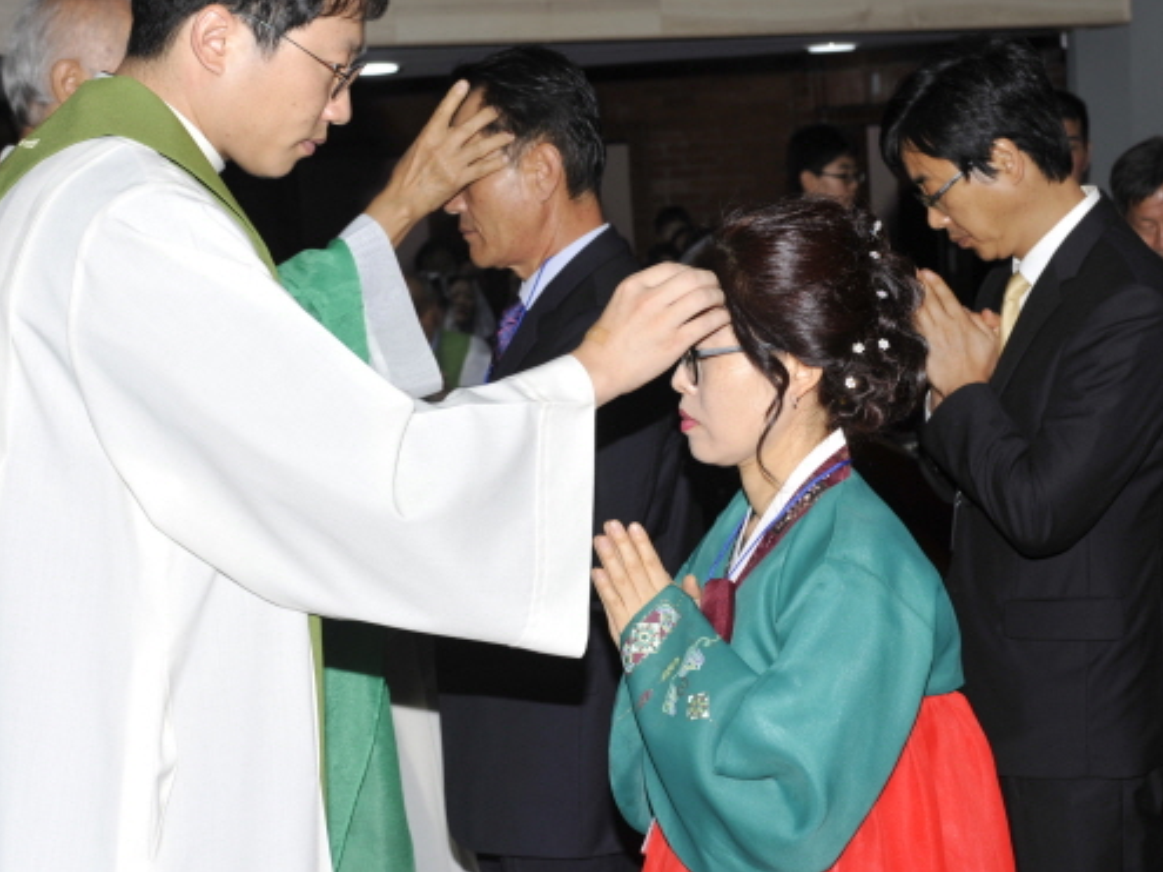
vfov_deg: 21.6
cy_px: 409
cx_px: 648
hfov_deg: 28.5
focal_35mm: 68
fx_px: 2284
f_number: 8
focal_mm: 50
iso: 200
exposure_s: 1/60
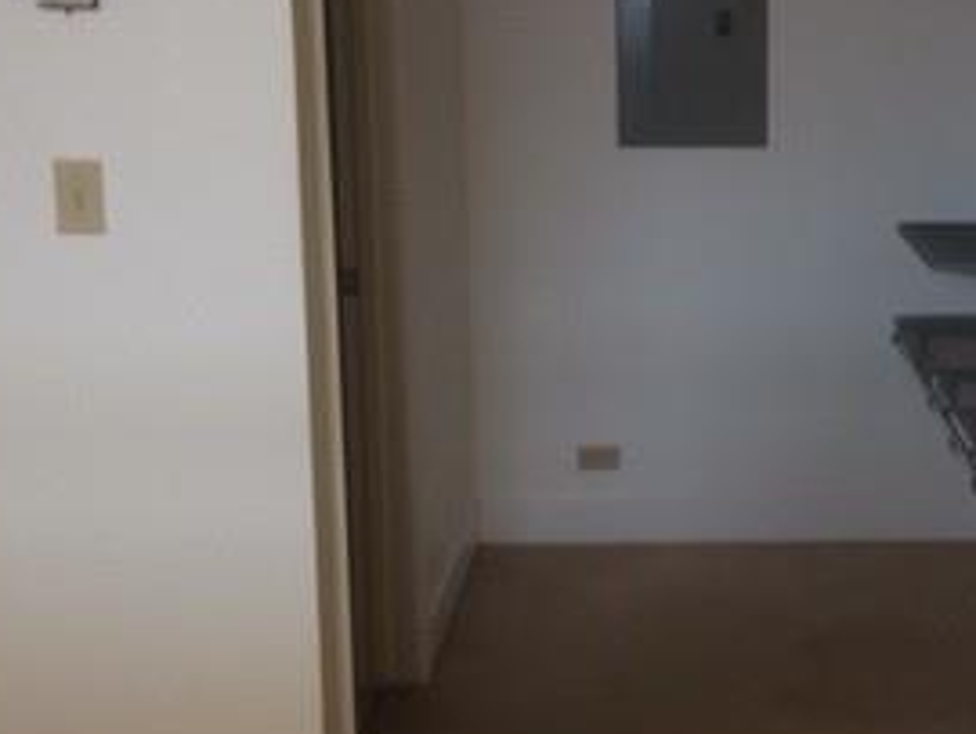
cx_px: 875
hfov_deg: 26.5
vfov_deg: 20.7
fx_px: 2004
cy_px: 325
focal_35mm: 71
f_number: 2.2
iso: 80
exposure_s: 1/30
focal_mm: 4.12
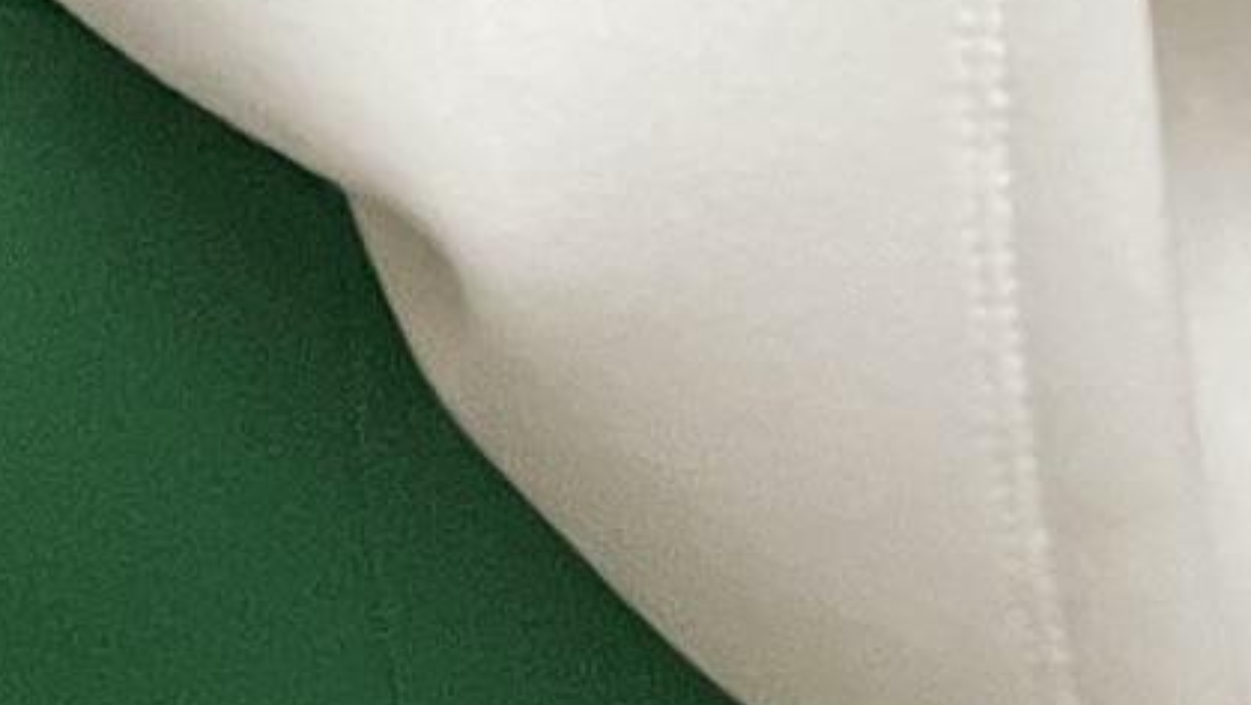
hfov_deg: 2.7
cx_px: 579
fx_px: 26778
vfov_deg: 1.5
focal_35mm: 807
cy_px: -1168
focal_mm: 9
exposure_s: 1/81
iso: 250
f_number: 2.8
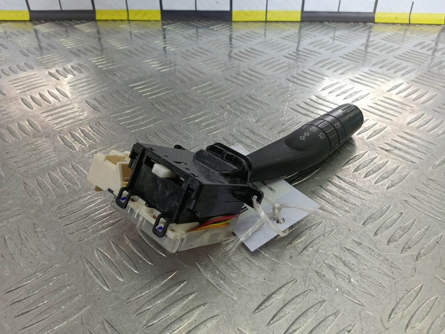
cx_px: 222
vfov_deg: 51.4
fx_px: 347
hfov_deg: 65.3
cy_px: 167
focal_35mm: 27
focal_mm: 4.11
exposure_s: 1/100
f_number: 1.6
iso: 130
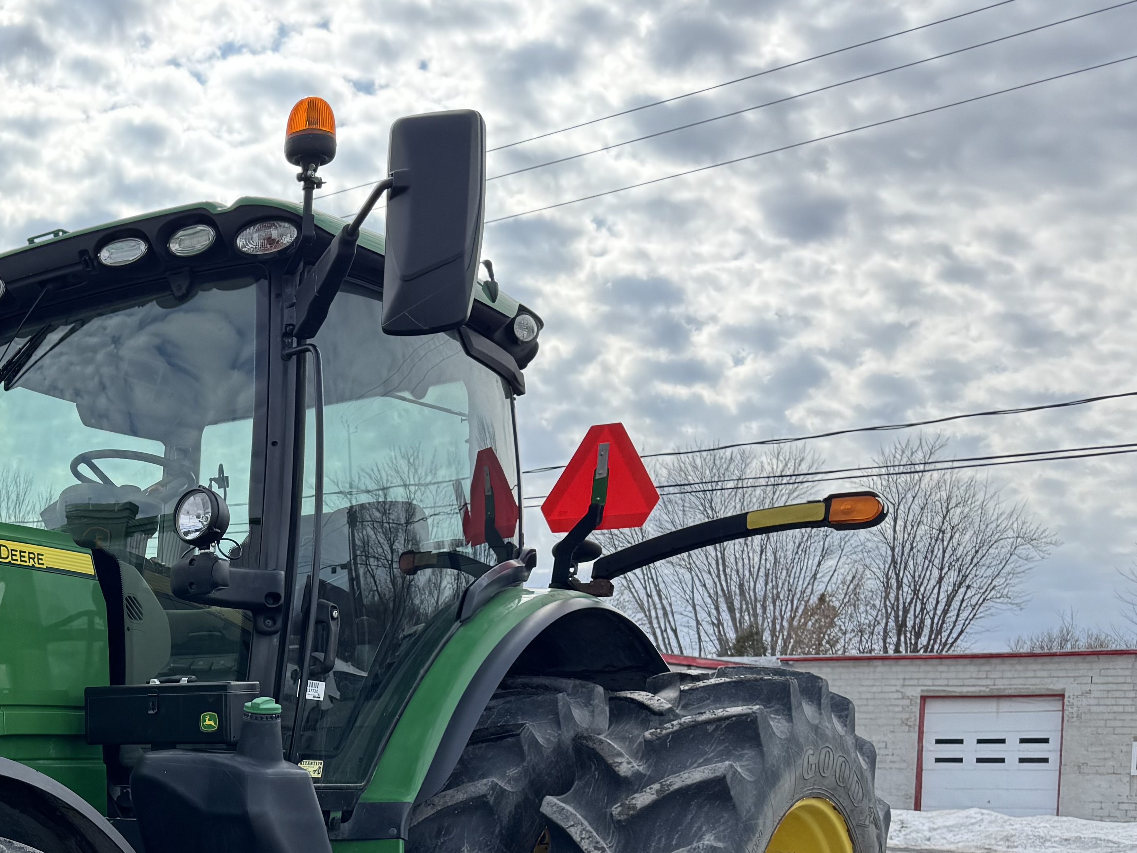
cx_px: 39
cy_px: 830
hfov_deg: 36.3
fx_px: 1577
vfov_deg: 28.6
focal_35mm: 48
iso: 80
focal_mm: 6.76
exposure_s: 1/3413
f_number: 1.78
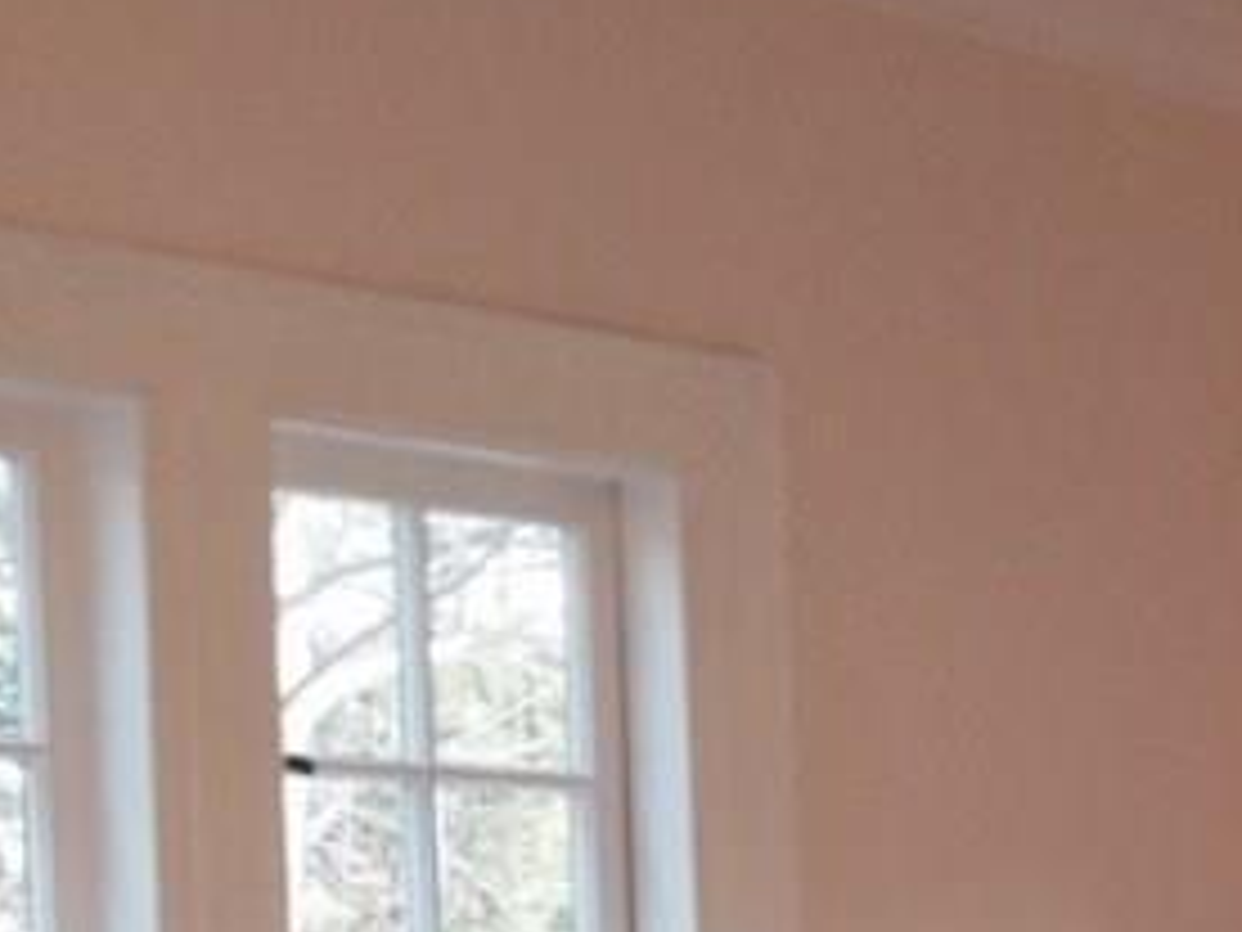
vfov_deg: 11.0
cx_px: 1998
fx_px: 4664
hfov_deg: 14.0
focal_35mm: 130
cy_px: 1387
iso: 50
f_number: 2.4
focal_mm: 4.28
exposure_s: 1/60
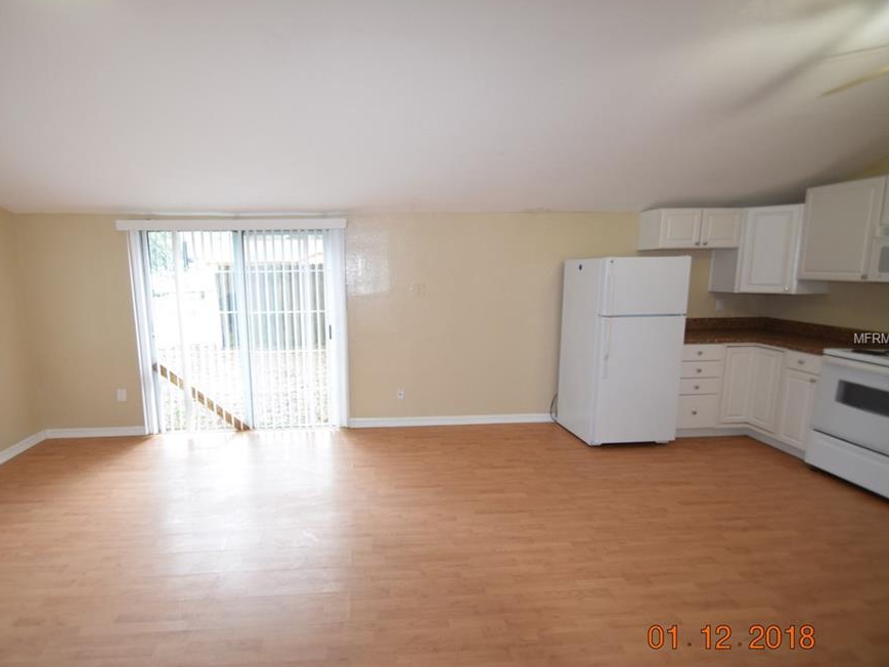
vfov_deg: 74.7
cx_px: 389
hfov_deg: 90.6
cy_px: 339
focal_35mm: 17
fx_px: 437
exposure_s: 1/100
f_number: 5
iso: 800
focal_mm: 10
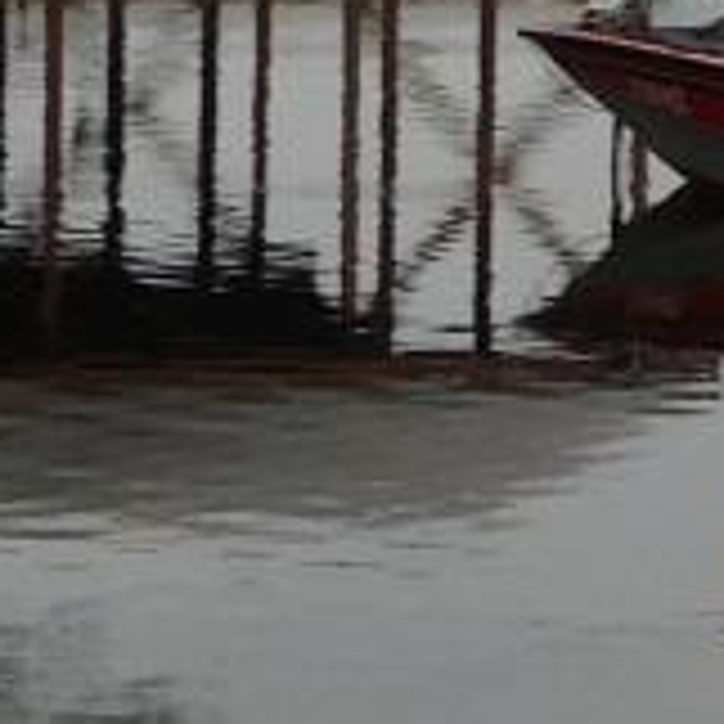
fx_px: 9536
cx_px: 2064
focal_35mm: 403
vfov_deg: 4.3
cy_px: -261
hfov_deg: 4.2
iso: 125
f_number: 3.8
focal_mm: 9
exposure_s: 1/50
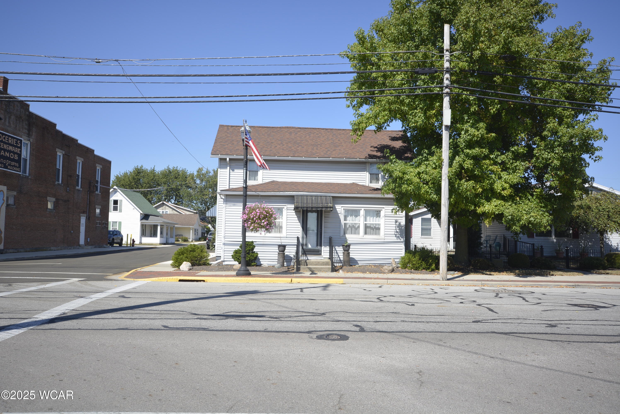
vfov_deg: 43.7
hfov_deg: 61.9
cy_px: 207
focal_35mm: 30
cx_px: 310
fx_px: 517
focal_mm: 20
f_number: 8
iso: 125
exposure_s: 1/250
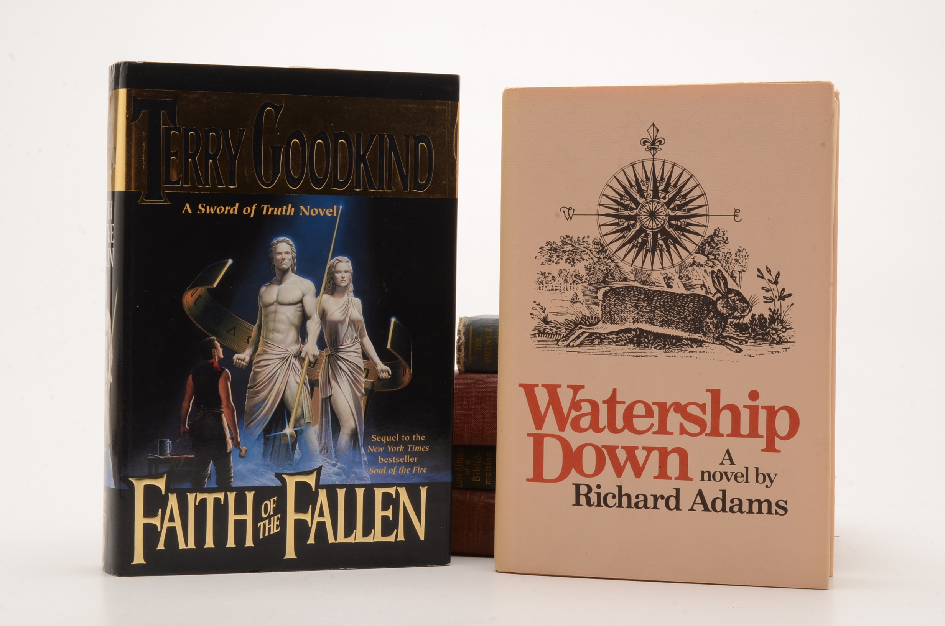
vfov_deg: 18.8
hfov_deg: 28.1
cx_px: 472
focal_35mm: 72
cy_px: 313
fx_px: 1886
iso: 100
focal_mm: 48
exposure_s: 1/160
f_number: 25
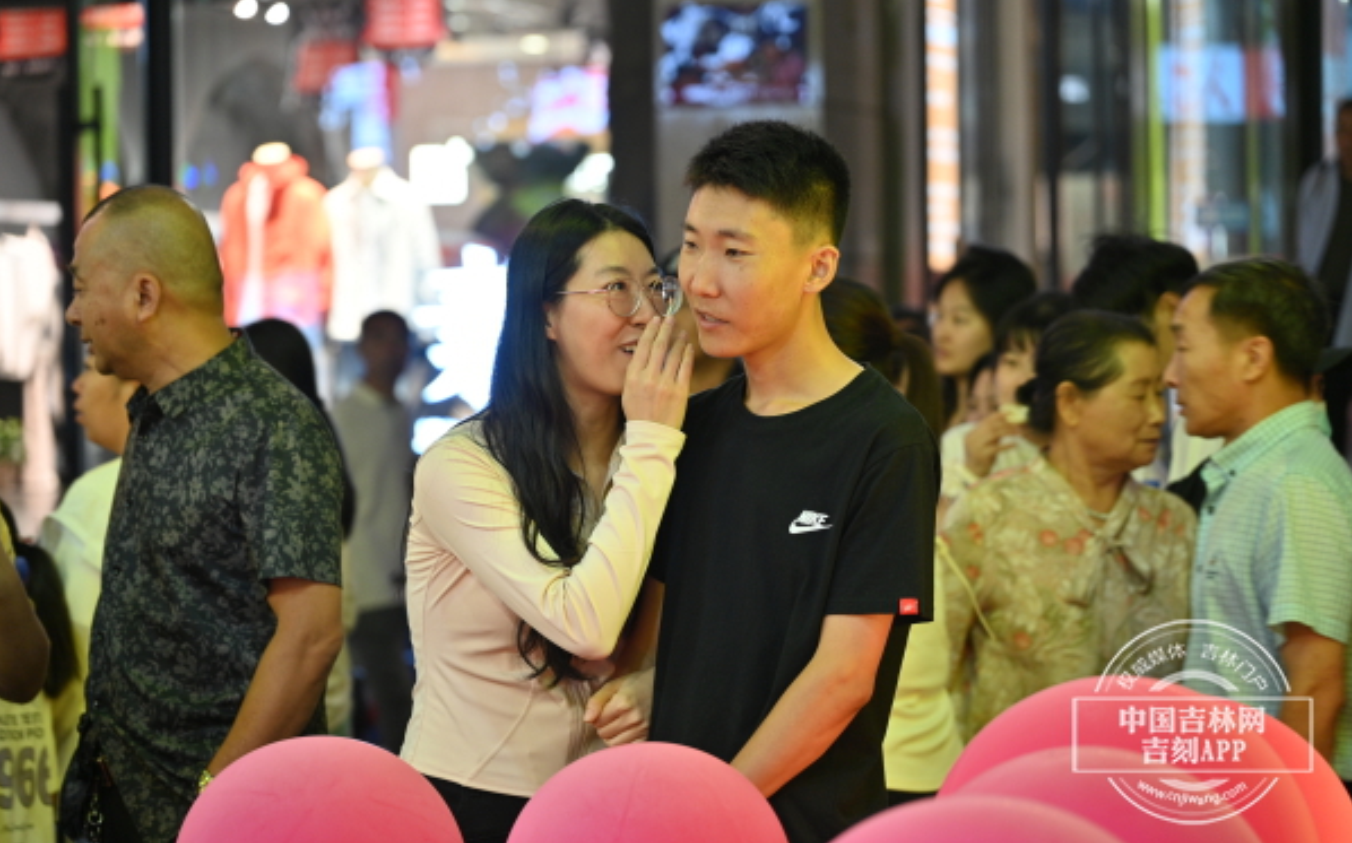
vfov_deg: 10.6
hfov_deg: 17.0
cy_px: 407
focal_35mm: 123
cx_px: 676
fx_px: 4530
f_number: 4
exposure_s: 1/60
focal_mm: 120
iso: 400
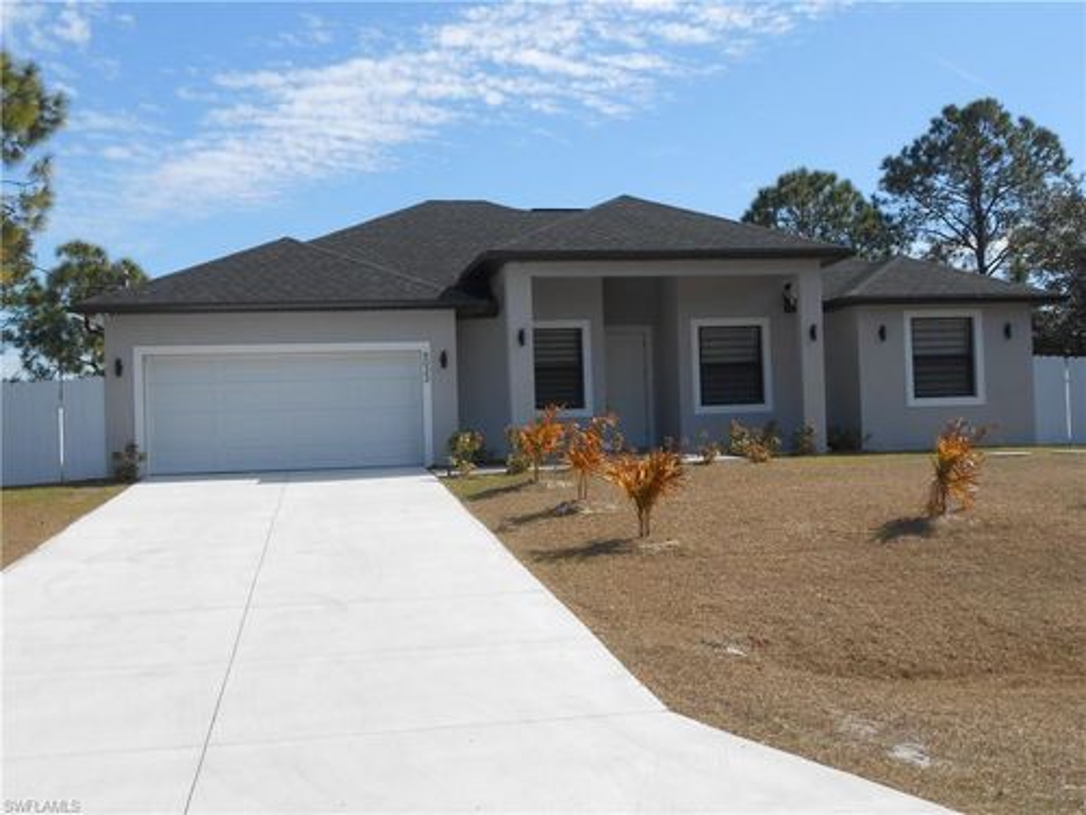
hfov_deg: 49.0
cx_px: 543
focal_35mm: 38
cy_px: 408
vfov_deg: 37.7
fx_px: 1192
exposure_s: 1/800
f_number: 4.2
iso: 80
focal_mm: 6.8
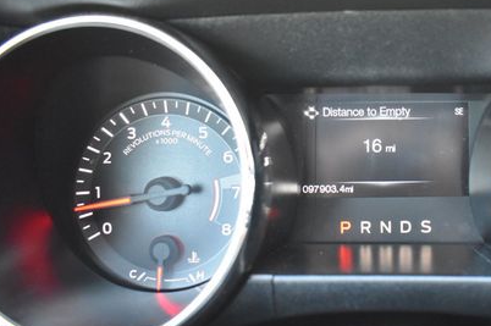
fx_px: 586
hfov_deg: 43.6
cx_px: 385
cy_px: 164
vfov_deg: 31.1
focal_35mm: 43
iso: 3200
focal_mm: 18
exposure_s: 1/100
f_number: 3.5
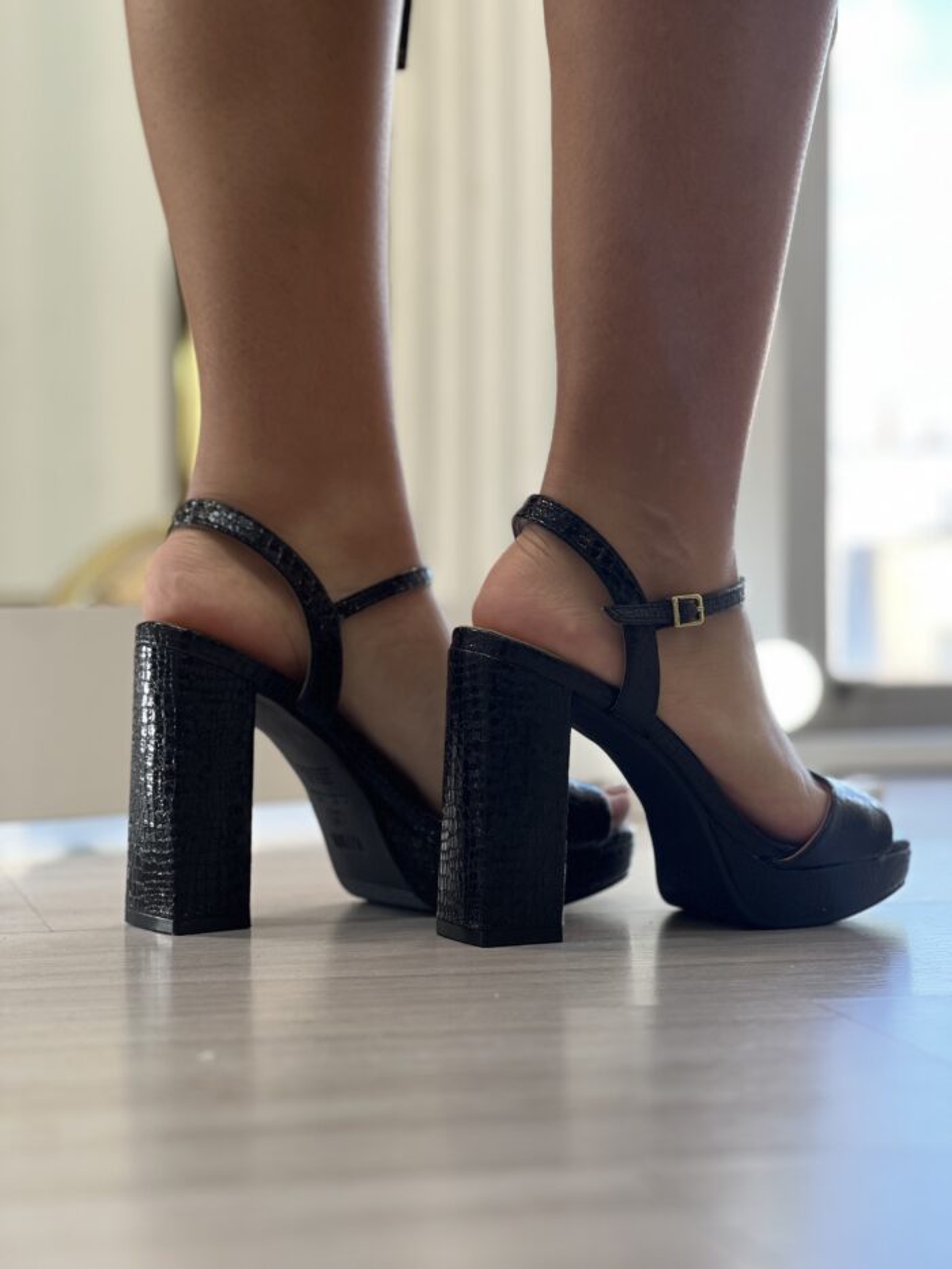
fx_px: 2823
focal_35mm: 77
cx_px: 476
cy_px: 634
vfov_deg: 25.3
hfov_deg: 19.1
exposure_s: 1/120
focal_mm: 9
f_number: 2.8
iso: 100
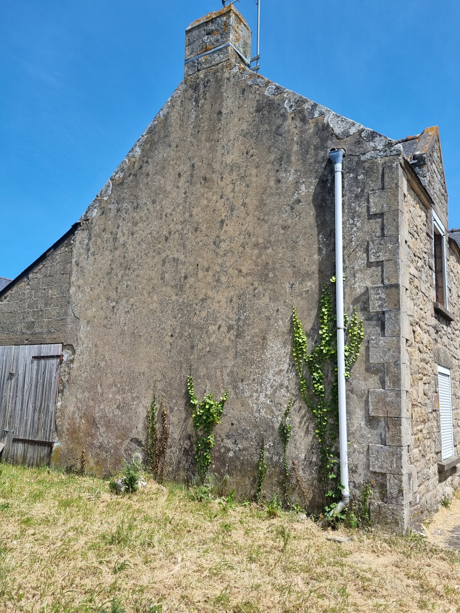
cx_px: 230
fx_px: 461
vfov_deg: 67.3
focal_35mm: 26
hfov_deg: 53.1
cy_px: 306
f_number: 1.8
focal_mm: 5.4
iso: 50
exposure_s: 1/1996
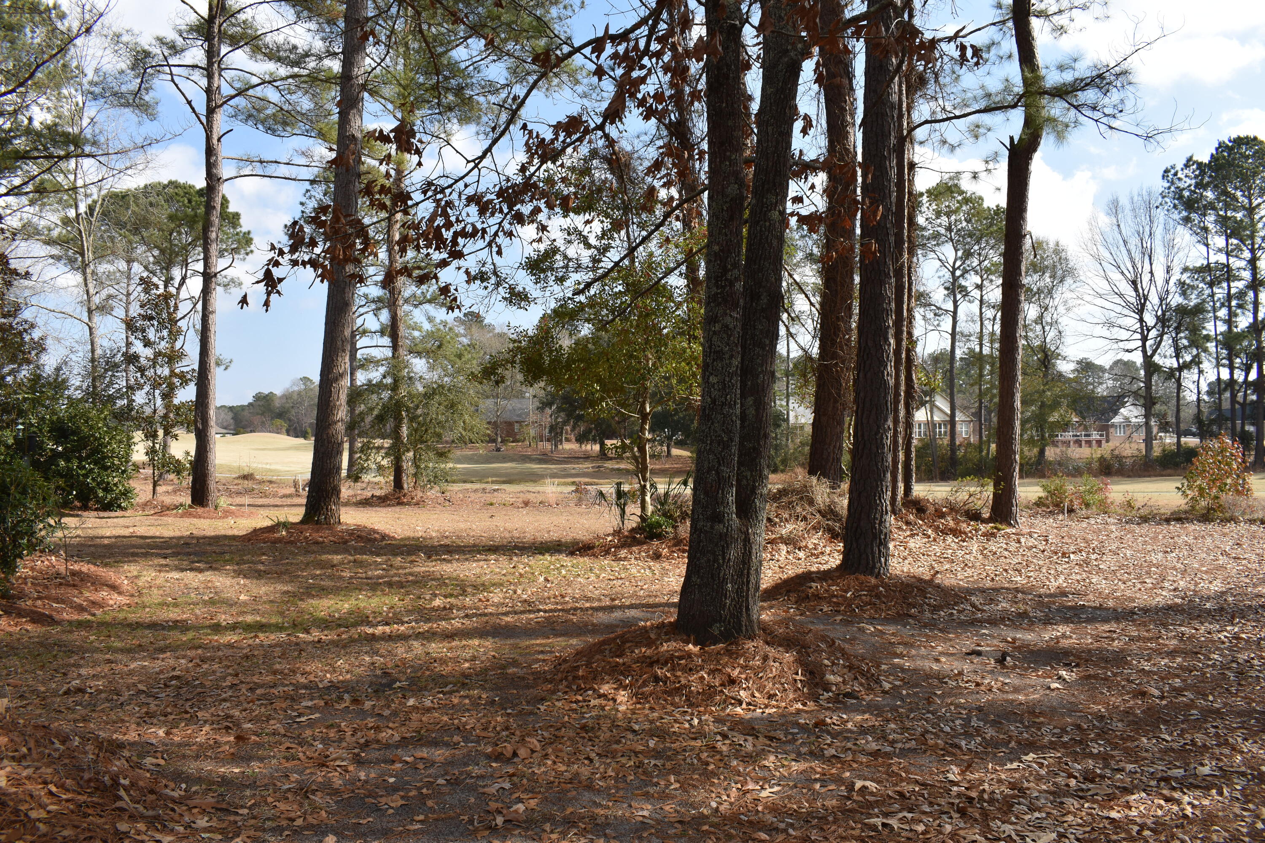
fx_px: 949
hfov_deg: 67.4
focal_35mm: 27
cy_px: 422
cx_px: 632
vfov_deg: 47.9
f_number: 9
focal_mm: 18
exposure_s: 1/320
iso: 200
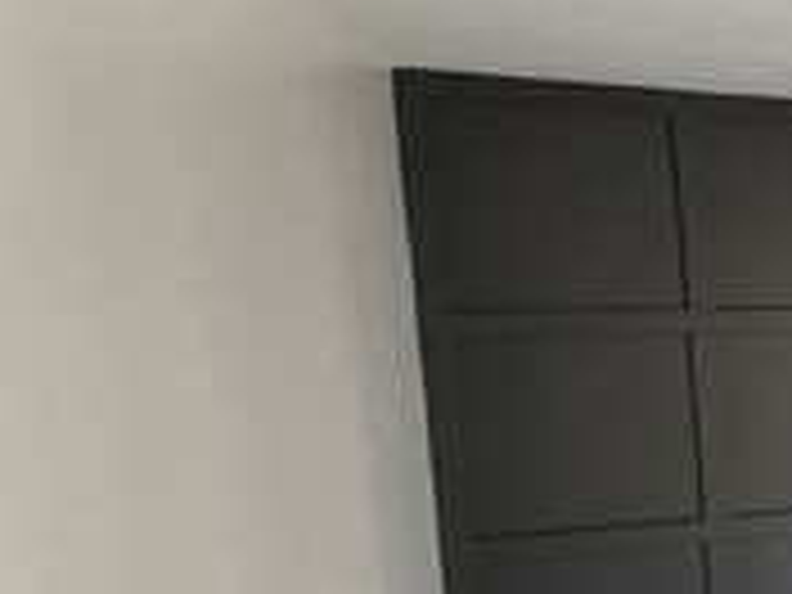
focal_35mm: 51
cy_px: 423
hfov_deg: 23.3
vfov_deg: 28.3
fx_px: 1167
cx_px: 1364
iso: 250
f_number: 2.2
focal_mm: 2.22
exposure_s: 1/121
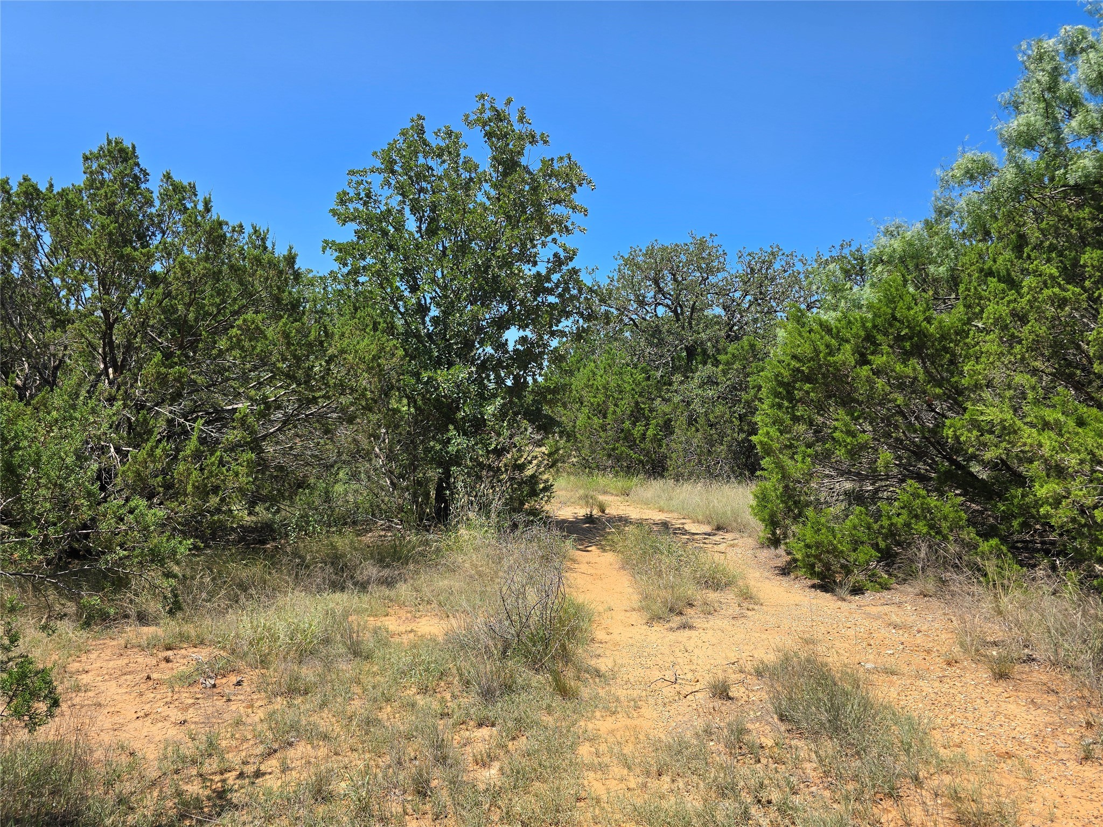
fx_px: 733
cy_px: 414
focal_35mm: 23
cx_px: 552
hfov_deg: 73.9
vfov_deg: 58.9
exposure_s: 1/582
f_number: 1.7
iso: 12
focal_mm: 6.3
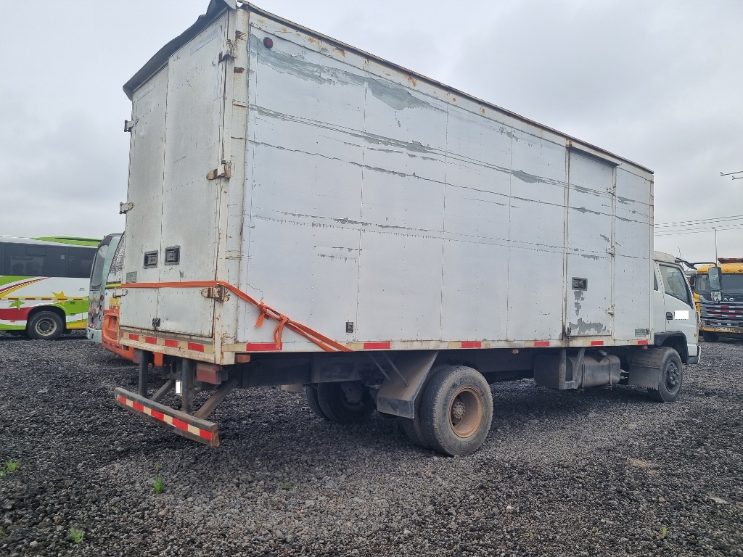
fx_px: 558
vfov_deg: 53.1
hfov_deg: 67.3
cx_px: 372
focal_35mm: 26
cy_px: 278
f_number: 1.8
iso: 50
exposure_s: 1/1244
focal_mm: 5.4
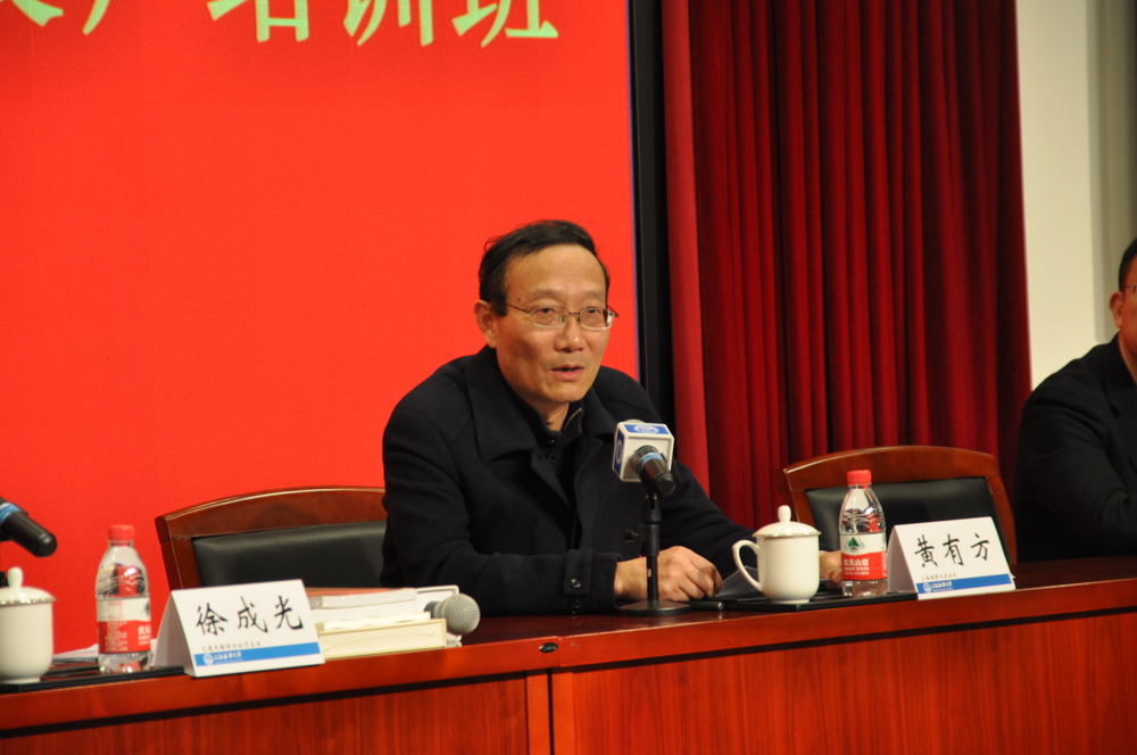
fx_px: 5488
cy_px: 378
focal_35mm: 174
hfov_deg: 11.8
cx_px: 568
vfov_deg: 7.9
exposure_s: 1/60
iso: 640
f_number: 5.6
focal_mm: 116
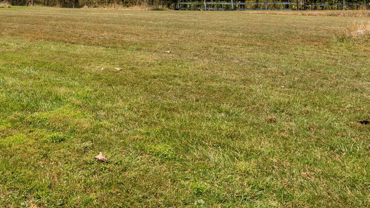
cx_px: -1
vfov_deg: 27.7
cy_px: -7
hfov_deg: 43.2
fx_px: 393
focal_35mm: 40
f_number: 9
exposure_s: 1/200
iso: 100
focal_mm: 16
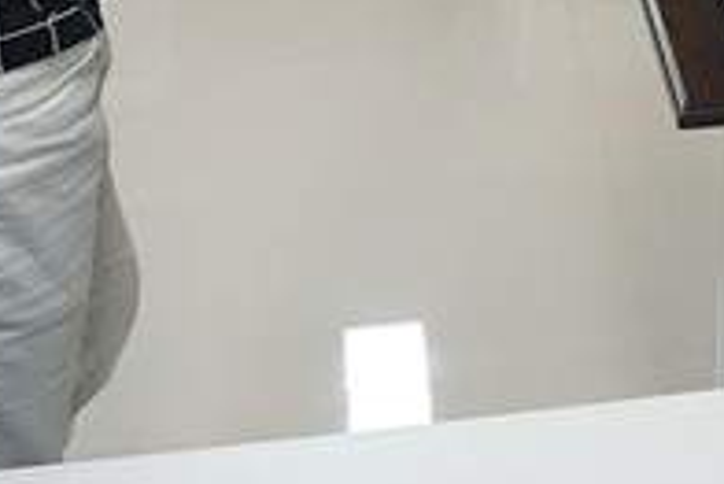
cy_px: -393
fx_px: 1972
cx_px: 772
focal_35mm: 98
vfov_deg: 12.7
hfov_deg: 20.0
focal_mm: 16
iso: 3200
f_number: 4
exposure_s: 1/160
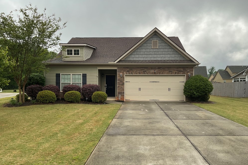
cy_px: 89
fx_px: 214
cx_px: 124
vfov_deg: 42.3
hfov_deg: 60.3
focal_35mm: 31
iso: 16
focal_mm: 3
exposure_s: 1/1279
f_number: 1.8
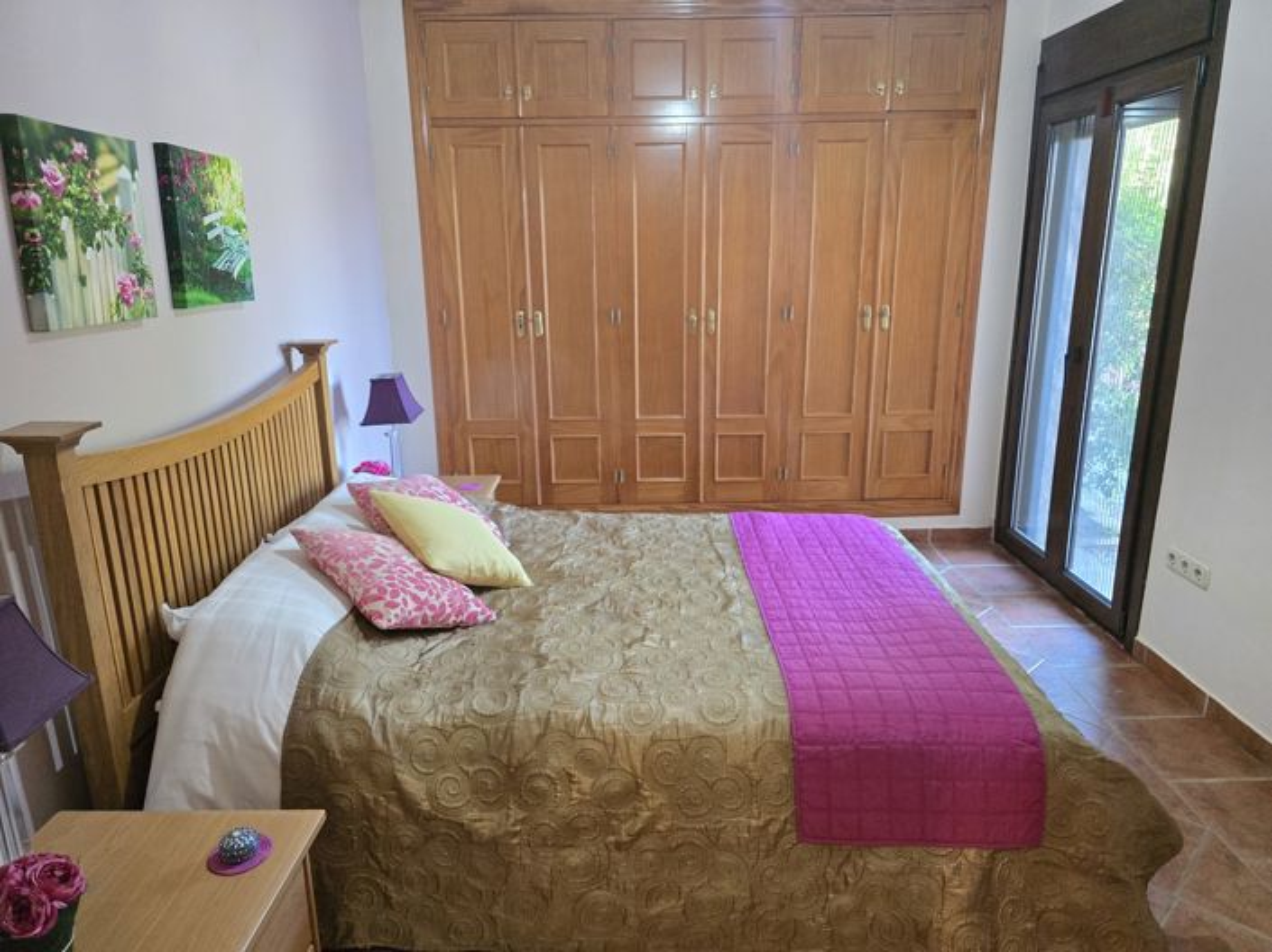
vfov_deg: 58.8
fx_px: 845
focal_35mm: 23
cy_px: 476
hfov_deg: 74.0
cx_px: 636
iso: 1250
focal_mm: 6.3
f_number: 1.7
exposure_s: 1/100
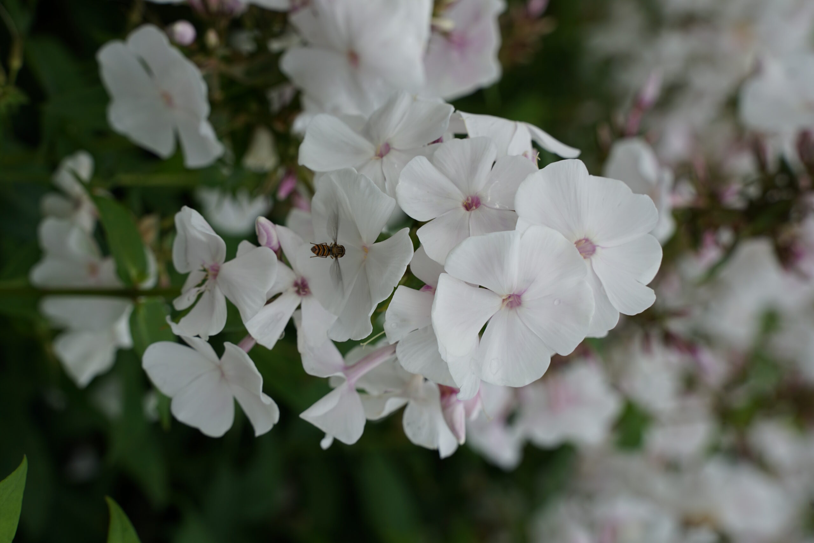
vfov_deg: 18.2
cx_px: 407
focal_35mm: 75
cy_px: 272
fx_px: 1696
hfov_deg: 27.0
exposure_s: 1/200
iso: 100
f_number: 9
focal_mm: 75
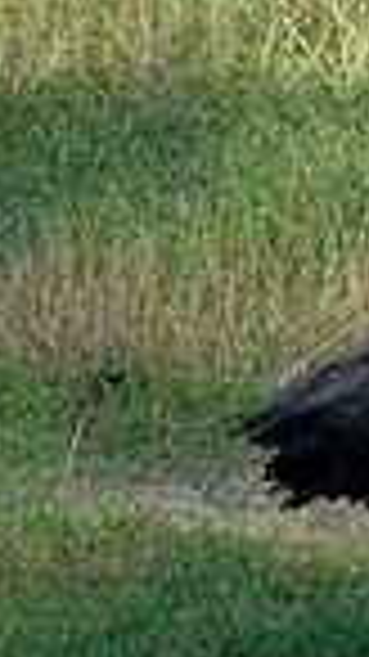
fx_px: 14611
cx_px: 824
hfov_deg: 1.4
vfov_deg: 2.6
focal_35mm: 839
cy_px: -140
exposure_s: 1/250
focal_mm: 33.9
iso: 125
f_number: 4
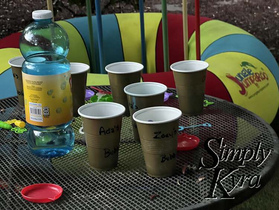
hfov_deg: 25.3
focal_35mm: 77
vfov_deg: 19.1
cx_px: 140
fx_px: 621
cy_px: 105
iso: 1250
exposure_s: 1/34
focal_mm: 9
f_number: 2.8
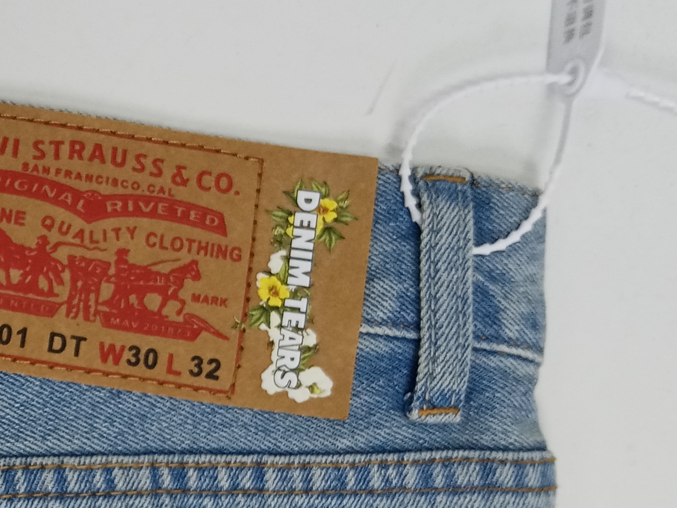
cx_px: -22
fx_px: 1076
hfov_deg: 31.8
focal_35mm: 55
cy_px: 435
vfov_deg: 25.9
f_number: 1.8
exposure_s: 1/50
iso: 119
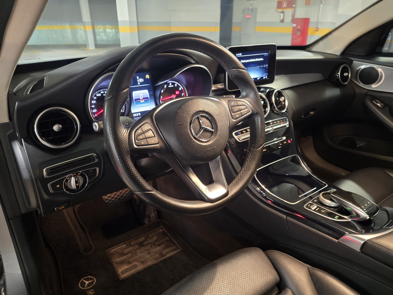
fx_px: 261
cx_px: 196
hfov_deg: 73.9
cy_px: 148
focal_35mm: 23
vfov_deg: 58.9
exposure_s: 1/19.3
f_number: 1.7
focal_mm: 6.3
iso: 1250
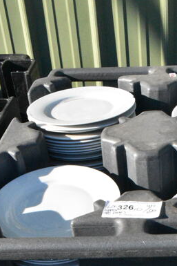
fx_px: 472
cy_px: 311
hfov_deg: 21.0
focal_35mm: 64
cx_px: 147
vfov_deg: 27.9
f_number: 20
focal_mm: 18
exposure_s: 1/1600
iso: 6400
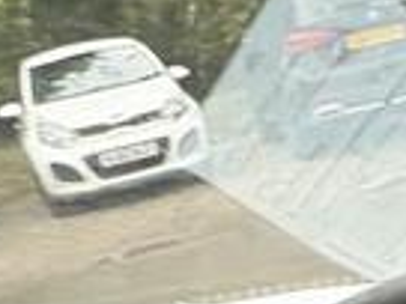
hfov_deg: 20.6
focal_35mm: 92
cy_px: 685
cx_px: 409
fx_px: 1079
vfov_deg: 13.0
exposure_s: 1/60
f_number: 2.2
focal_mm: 2.22
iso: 250
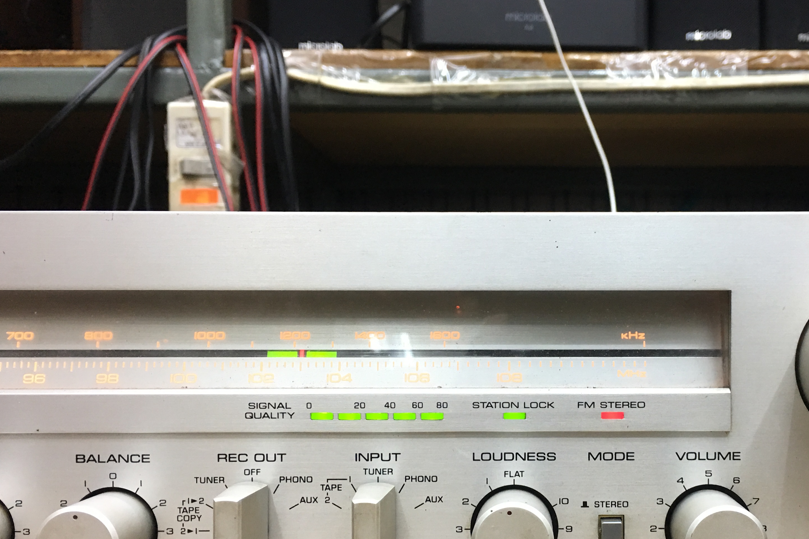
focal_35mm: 42
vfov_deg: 31.6
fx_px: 944
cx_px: 542
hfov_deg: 45.7
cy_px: 371
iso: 64
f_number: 2.2
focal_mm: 4.15
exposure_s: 1/17
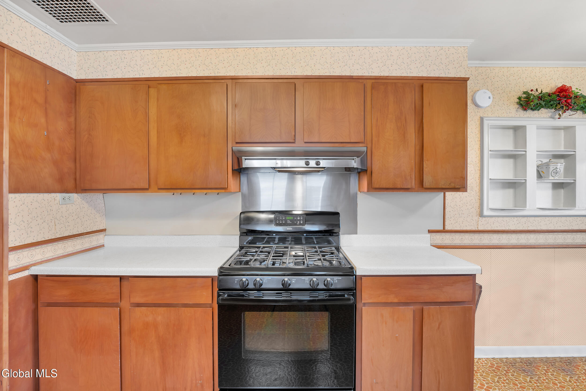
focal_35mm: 16
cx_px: 293
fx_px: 260
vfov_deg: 73.8
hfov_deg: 96.7
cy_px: 196
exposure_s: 1/6
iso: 250
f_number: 6.3
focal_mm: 16
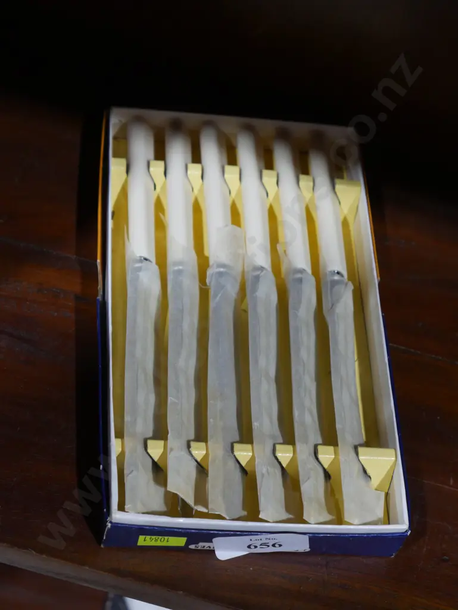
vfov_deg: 24.4
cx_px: 229
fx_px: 1410
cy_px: 305
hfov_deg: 18.4
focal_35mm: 80
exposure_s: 1/100
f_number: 5.6
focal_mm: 40
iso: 1000
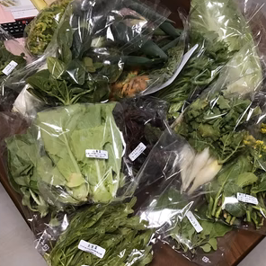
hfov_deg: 44.6
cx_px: 166
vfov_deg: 44.9
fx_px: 322
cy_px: 132
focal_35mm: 37
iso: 80
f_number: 2.4
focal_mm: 3.3
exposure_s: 1/30
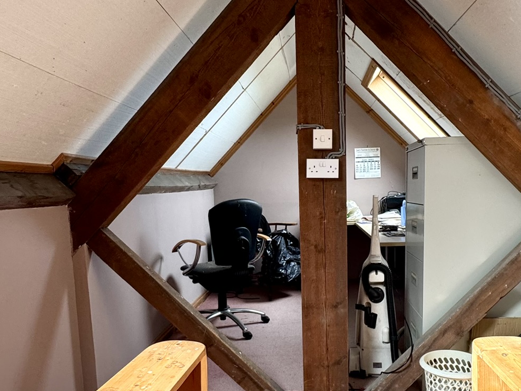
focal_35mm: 29
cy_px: 244
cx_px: 300
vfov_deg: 47.8
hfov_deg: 61.4
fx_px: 437
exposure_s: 1/99
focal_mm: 2.22
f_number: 2.2
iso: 160
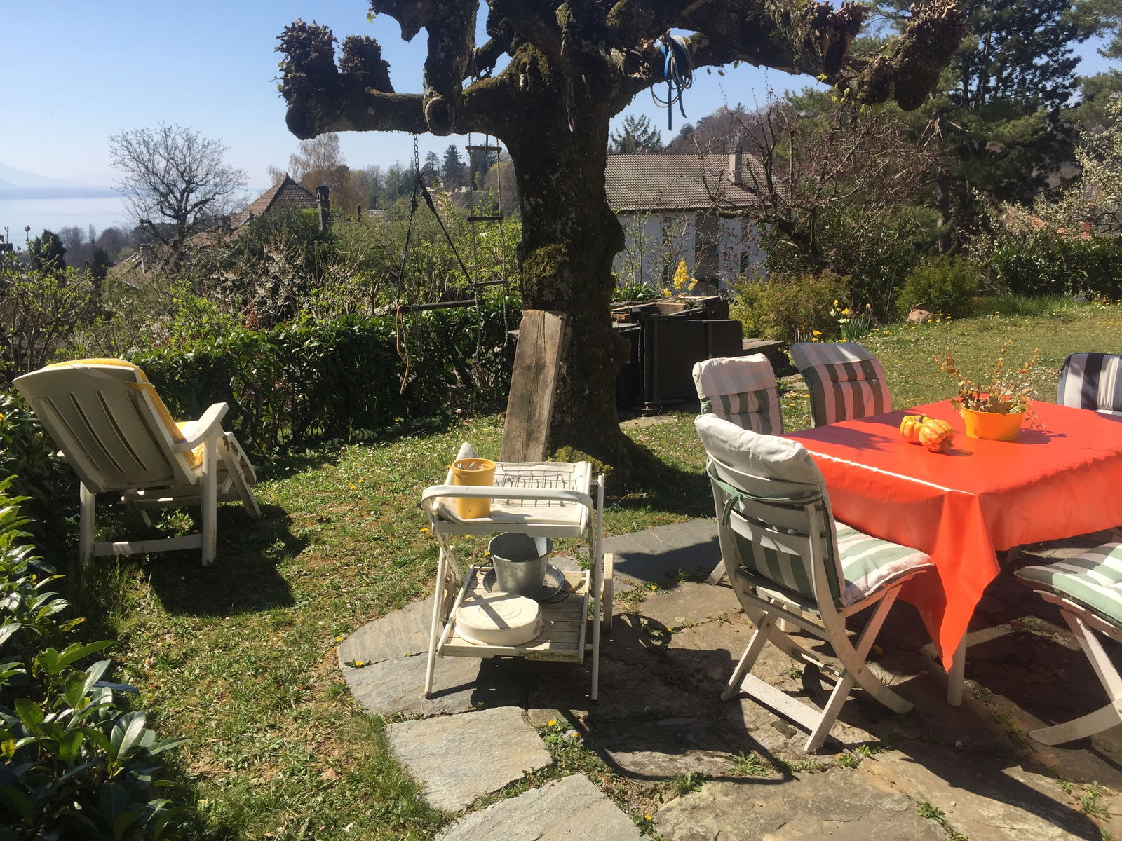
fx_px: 940
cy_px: 420
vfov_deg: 48.2
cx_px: 561
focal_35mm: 29
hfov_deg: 61.7
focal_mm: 4.15
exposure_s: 1/1799
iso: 32
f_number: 2.2
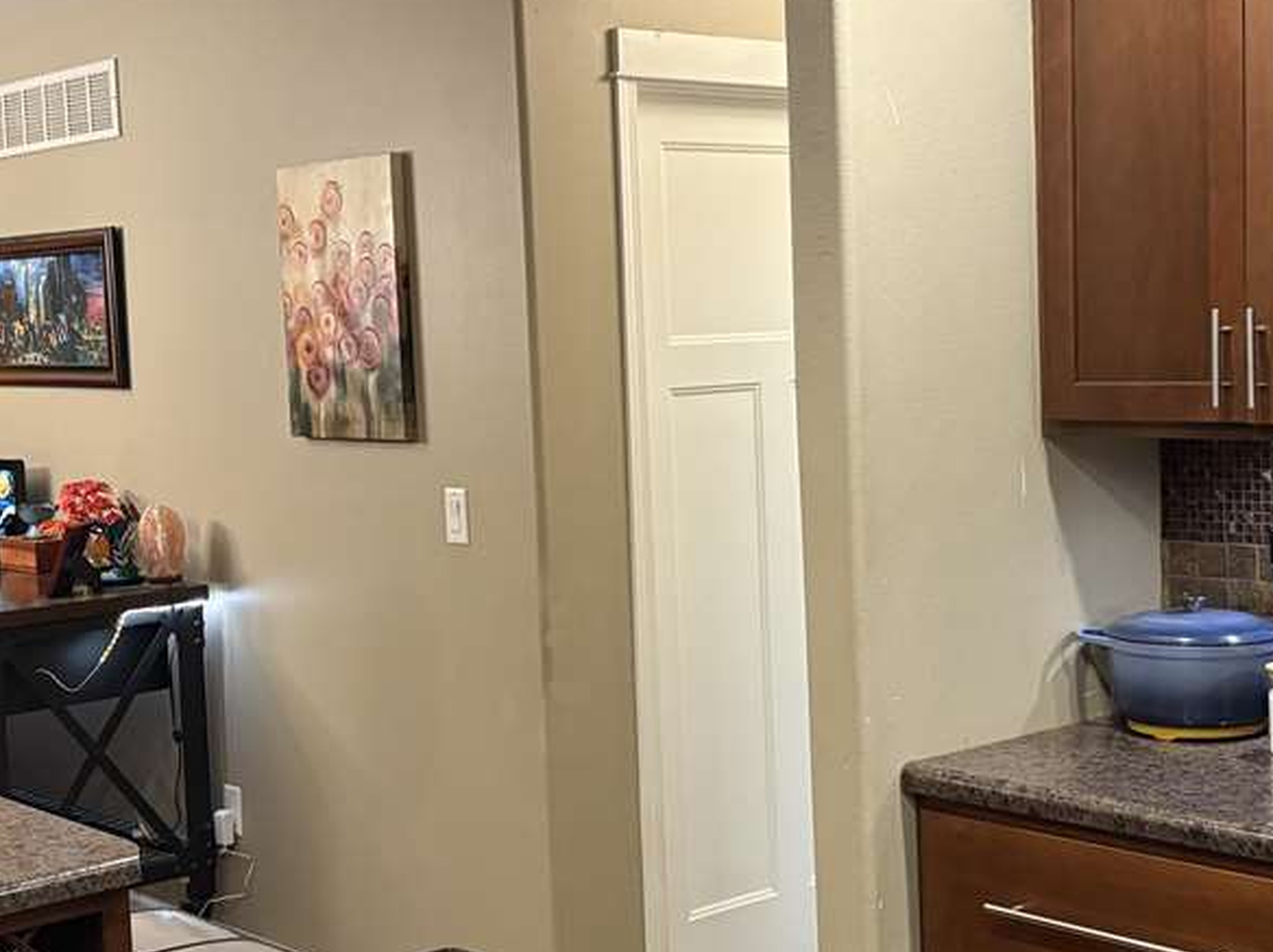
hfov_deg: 33.8
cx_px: 695
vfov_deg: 25.6
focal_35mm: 57
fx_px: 2094
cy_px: 472
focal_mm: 5.96
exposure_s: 1/60
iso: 320
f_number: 1.6
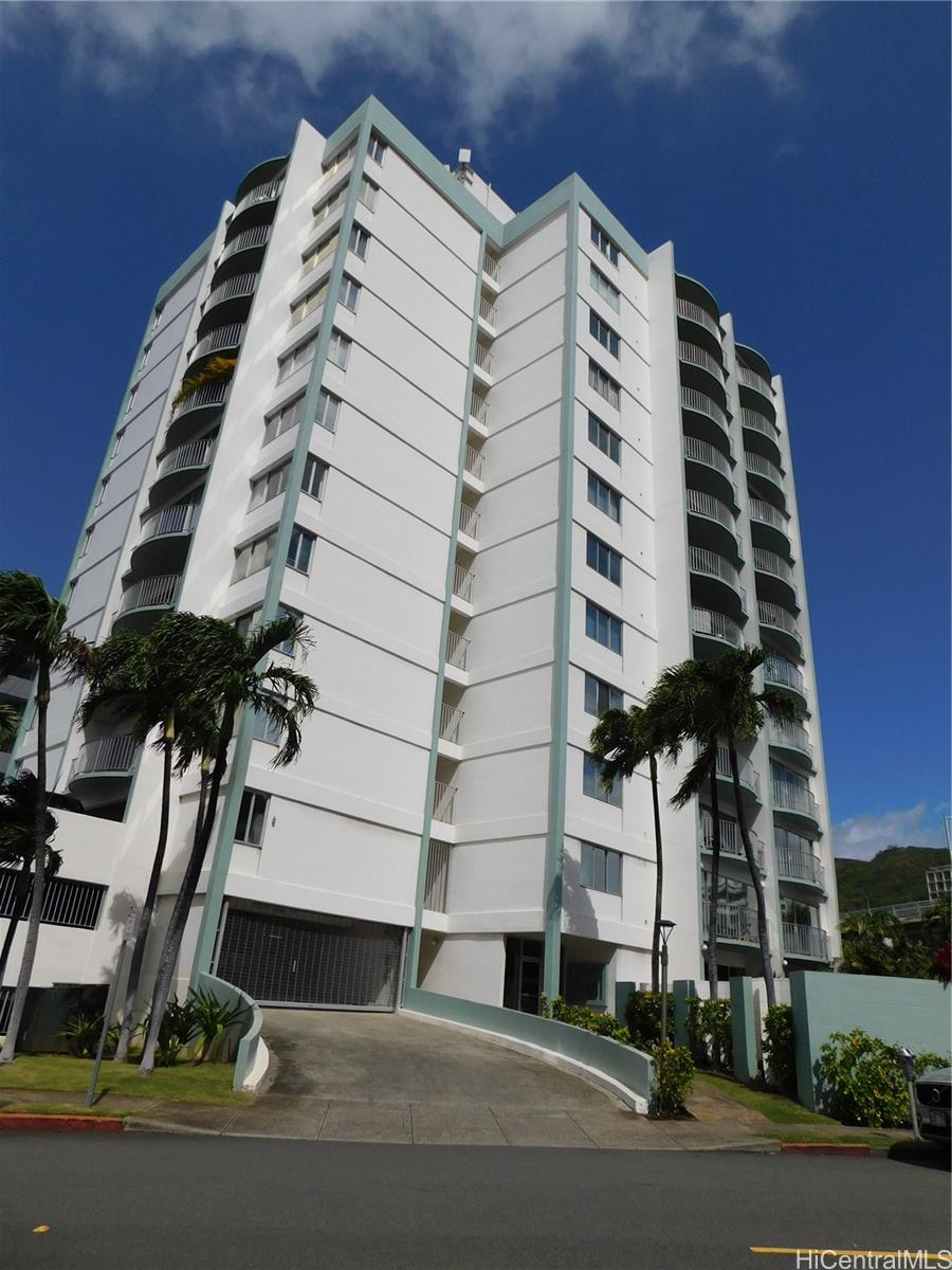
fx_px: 843
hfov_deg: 58.9
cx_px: 476
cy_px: 635
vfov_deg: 73.9
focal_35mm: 23
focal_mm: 4
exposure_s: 1/1500
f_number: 6
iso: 125
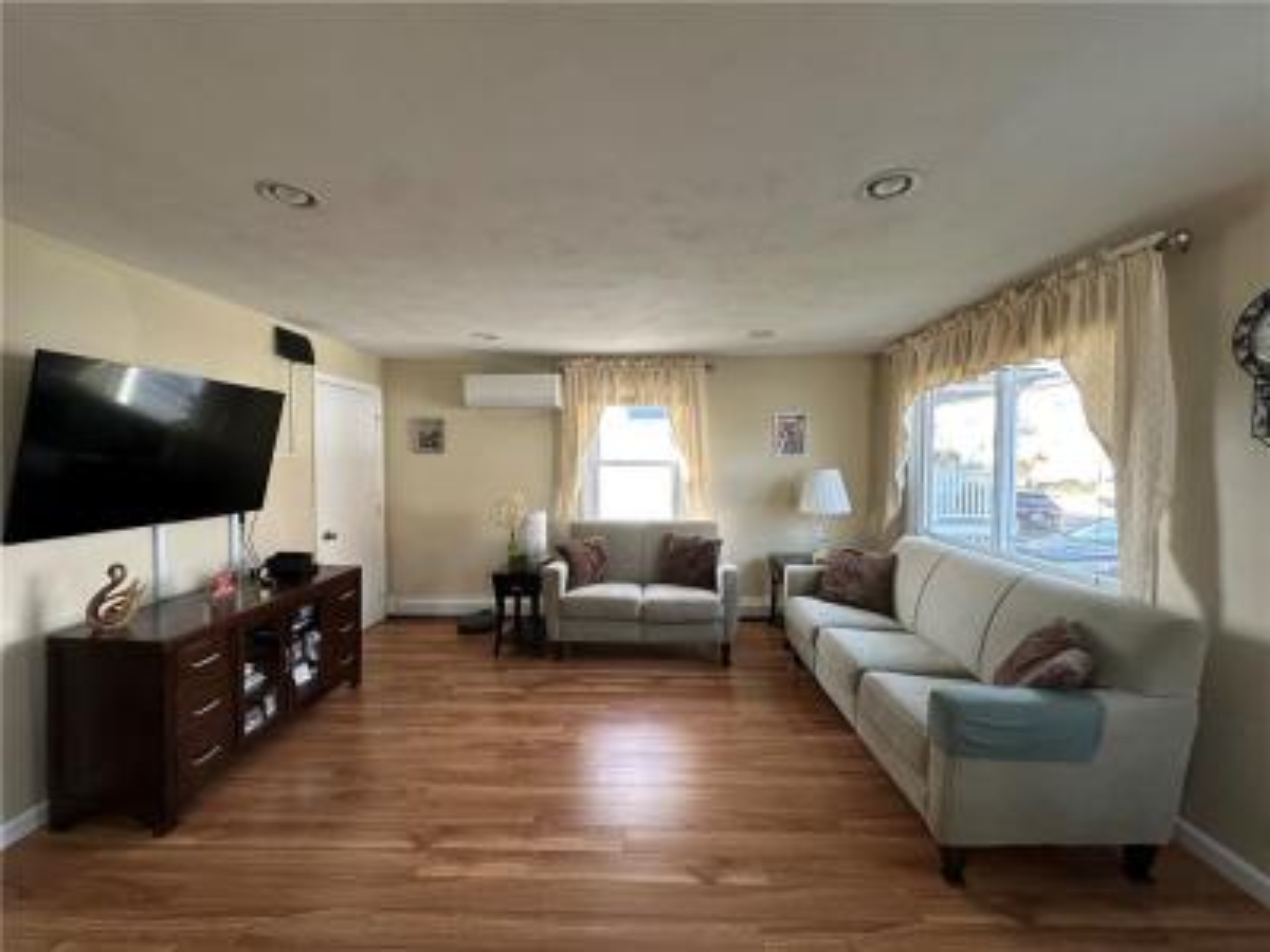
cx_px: 635
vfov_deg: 85.7
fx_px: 514
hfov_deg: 102.1
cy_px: 476
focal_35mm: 14
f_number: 2.2
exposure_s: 1/120
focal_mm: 2.22
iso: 160
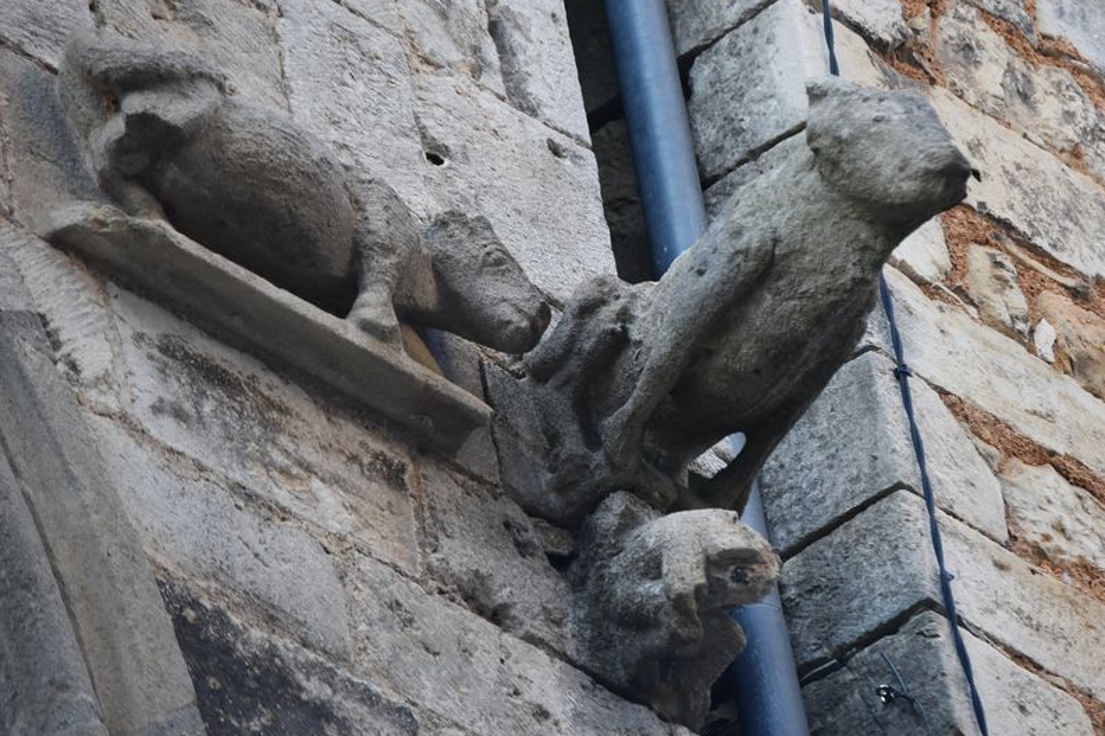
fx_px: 7917
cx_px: 662
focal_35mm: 258
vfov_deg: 5.3
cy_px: 316
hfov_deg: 8.0
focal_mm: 130
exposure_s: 1/250
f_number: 5
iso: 800
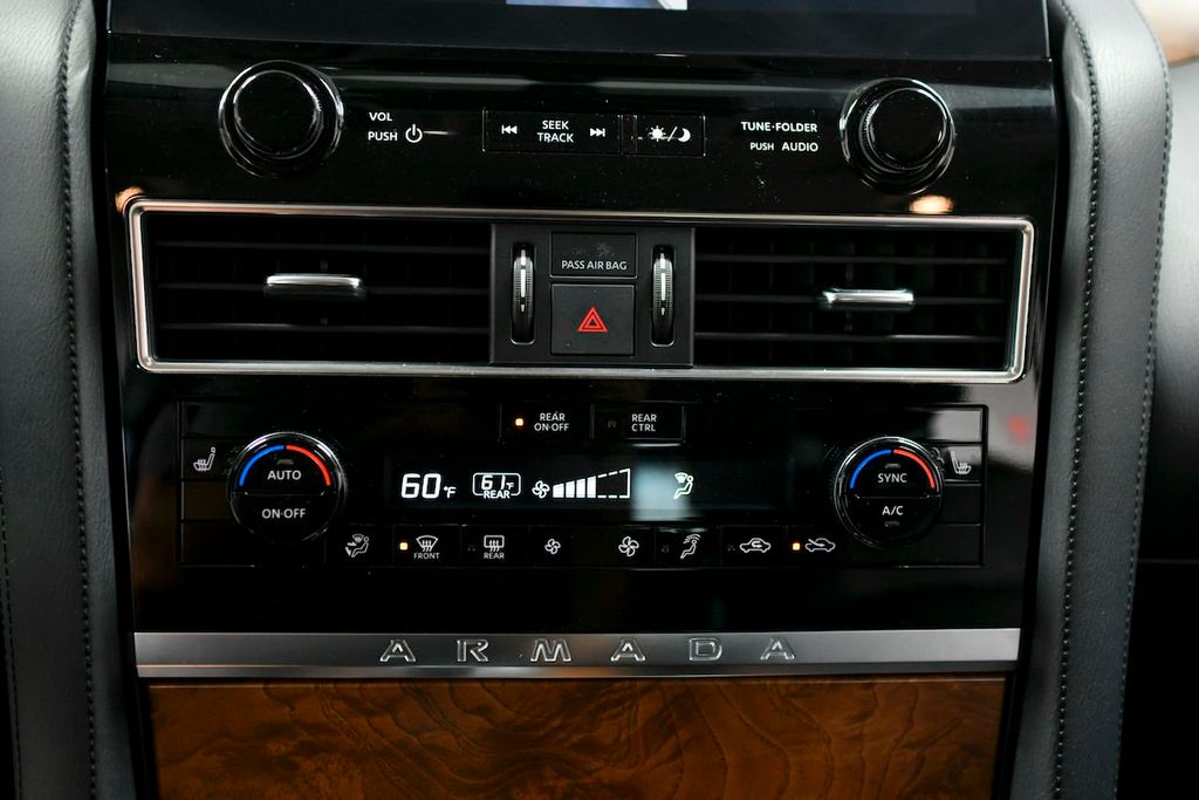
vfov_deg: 31.9
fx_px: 1399
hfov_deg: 46.4
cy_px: 400
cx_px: 600
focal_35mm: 42
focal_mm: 42
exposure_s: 1/250
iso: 2500
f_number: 3.5
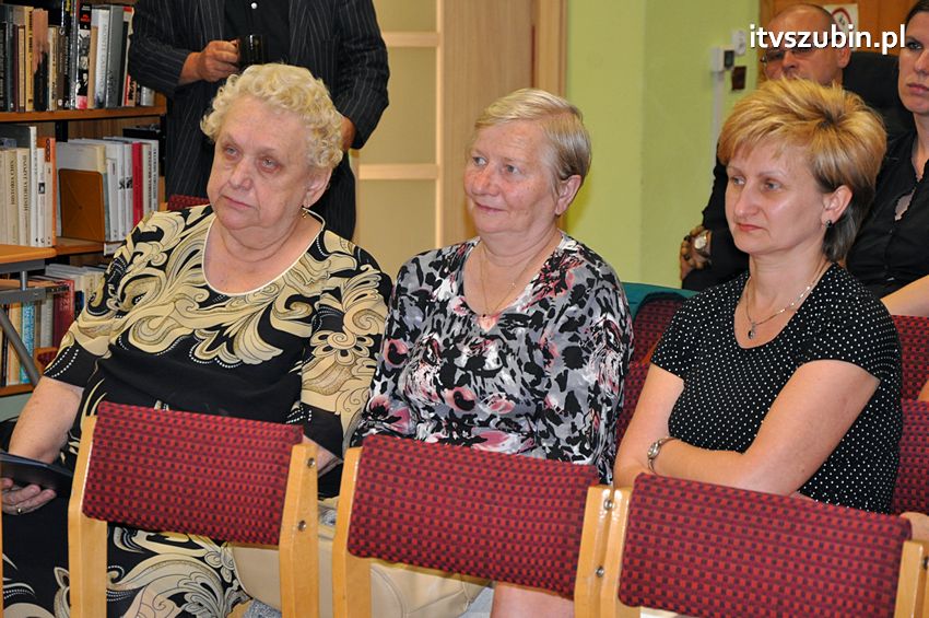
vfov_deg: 10.7
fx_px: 3287
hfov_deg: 16.1
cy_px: 309
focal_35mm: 128
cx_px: 464
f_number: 5.6
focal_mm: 85
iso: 800
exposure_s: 1/60
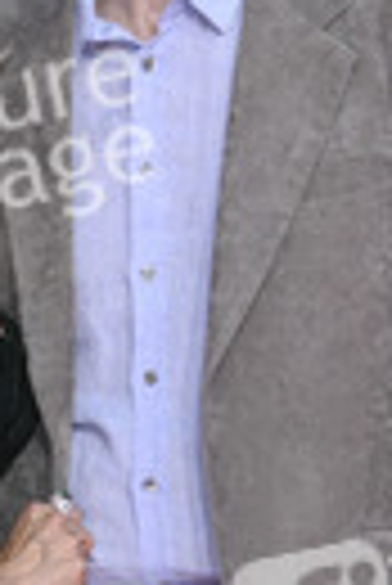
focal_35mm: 614
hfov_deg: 2.2
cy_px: 382
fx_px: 10001
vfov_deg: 3.4
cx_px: 54
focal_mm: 200
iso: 250
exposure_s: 1/250
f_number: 6.3
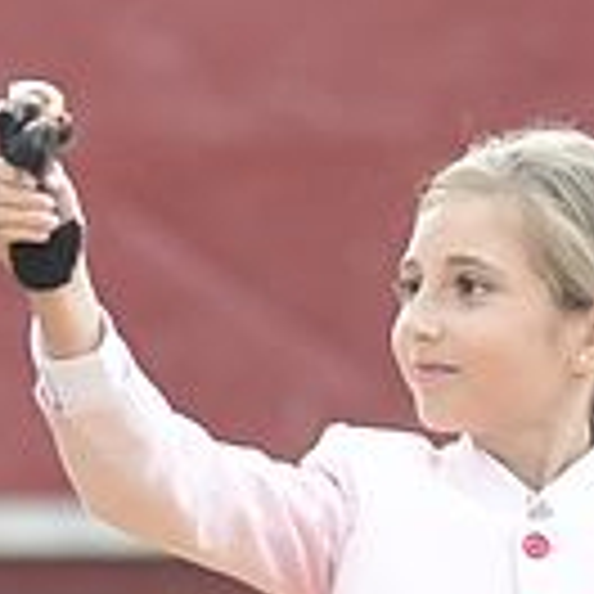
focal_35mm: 1160
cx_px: -333
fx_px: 22520
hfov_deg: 1.5
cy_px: 148
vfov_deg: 1.5
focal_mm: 200
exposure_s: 1/250
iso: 3200
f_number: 3.5
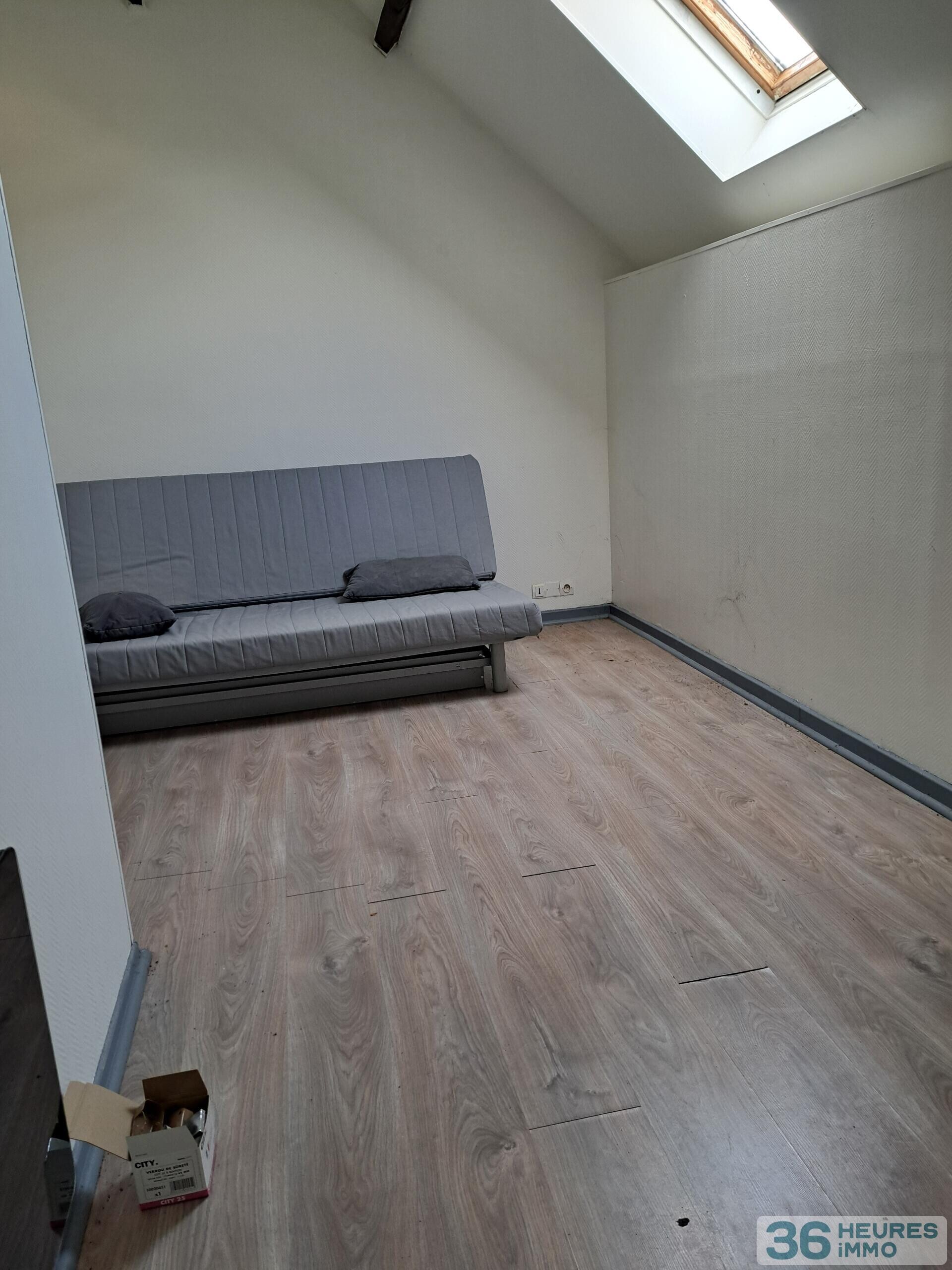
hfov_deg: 56.8
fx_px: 880
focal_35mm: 24
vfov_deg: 71.6
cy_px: 635
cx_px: 476
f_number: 1.8
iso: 100
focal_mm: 5.23
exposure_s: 1/50
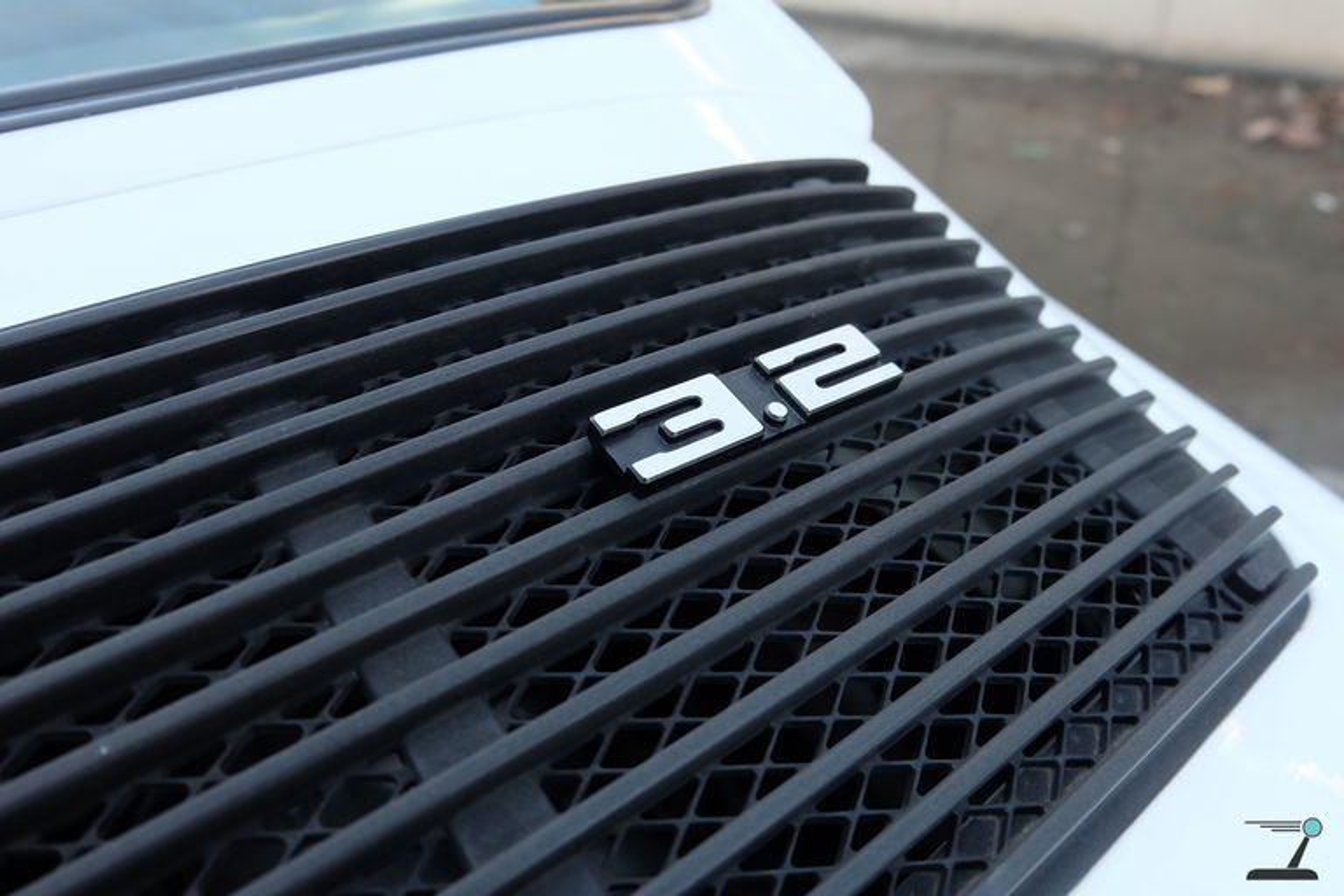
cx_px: 672
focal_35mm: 24
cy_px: 448
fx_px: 896
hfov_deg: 73.7
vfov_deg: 53.1
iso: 400
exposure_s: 1/140
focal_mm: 16
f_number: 4
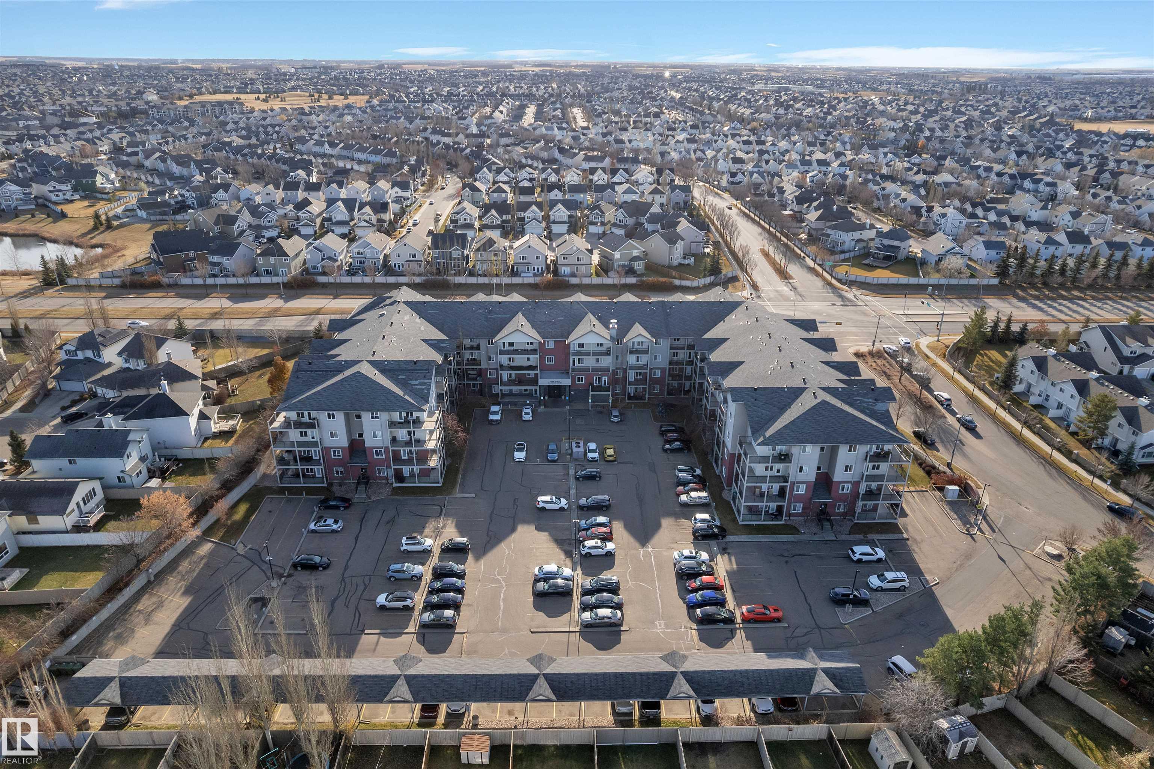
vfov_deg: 57.2
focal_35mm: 22
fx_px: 705
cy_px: 384
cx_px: 577
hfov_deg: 78.6
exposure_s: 1/1500
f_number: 2.4
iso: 100
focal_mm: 8.38
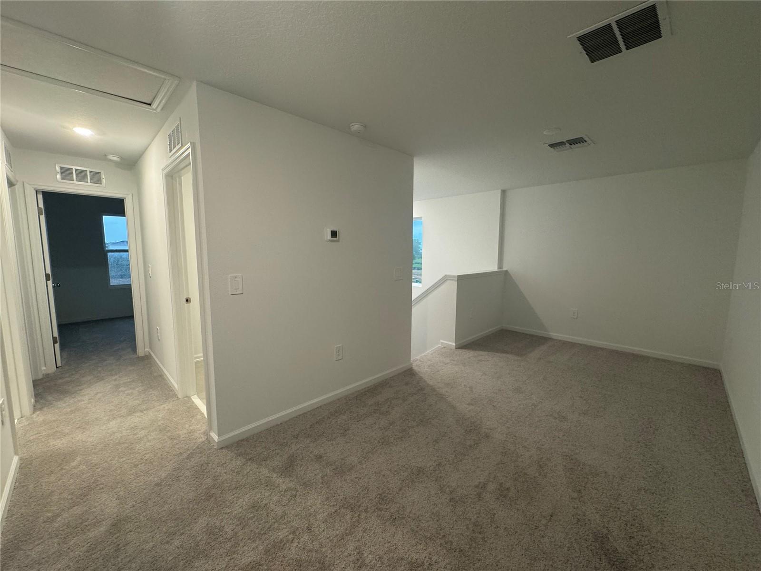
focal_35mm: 14
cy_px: 286
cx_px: 380
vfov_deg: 85.7
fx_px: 308
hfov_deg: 102.1
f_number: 2.2
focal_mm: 2.22
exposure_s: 1/60
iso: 200
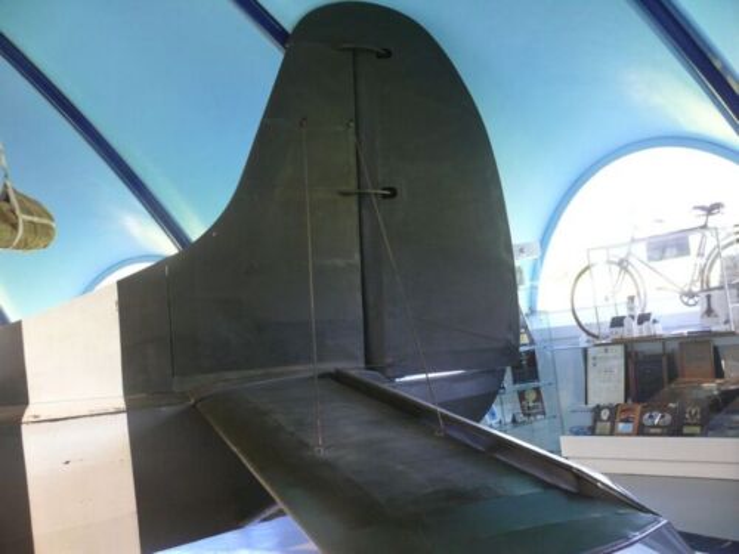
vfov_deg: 40.7
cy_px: 277
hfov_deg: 52.6
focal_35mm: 35
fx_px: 747
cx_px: 370
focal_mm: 7.4
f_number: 2.8
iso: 160
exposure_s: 1/30
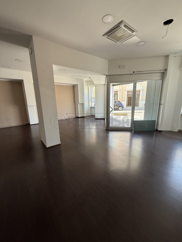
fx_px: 98
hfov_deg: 85.7
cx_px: 91
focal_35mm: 14
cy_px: 121
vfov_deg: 102.1
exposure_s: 1/99
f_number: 2.2
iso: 80
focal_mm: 2.22
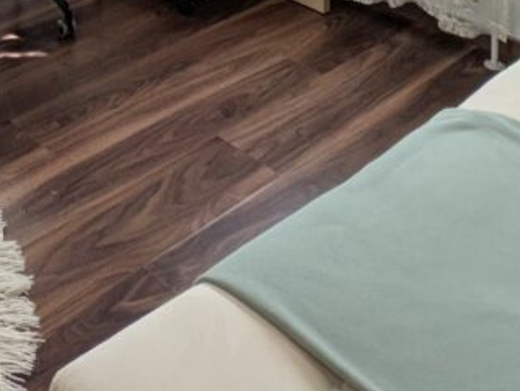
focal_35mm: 54
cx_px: 26
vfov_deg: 18.2
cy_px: -393
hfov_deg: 33.1
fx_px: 812
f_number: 1.95
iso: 46
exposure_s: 1/405
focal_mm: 2.23
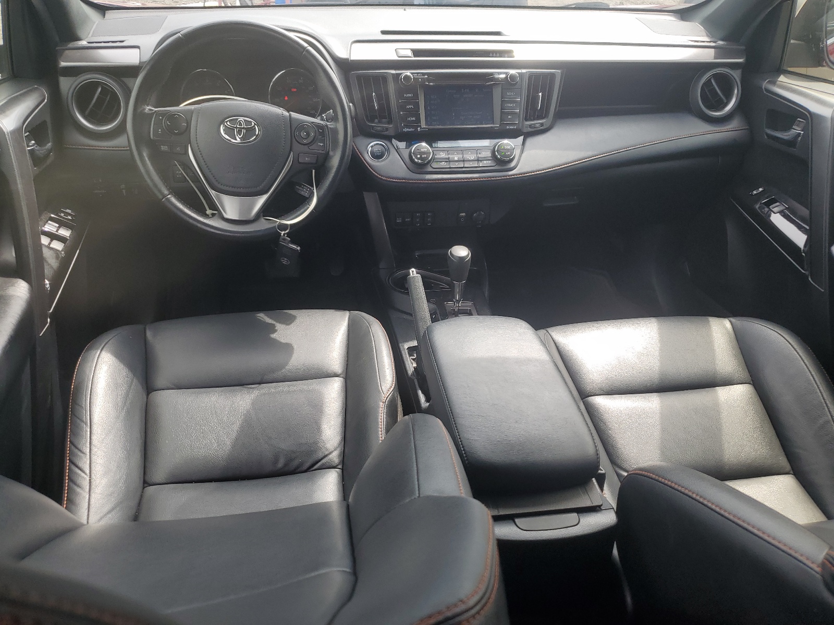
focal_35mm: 26
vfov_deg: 53.1
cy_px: 312
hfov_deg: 67.3
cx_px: 417
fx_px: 626
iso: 50
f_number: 1.5
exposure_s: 1/526
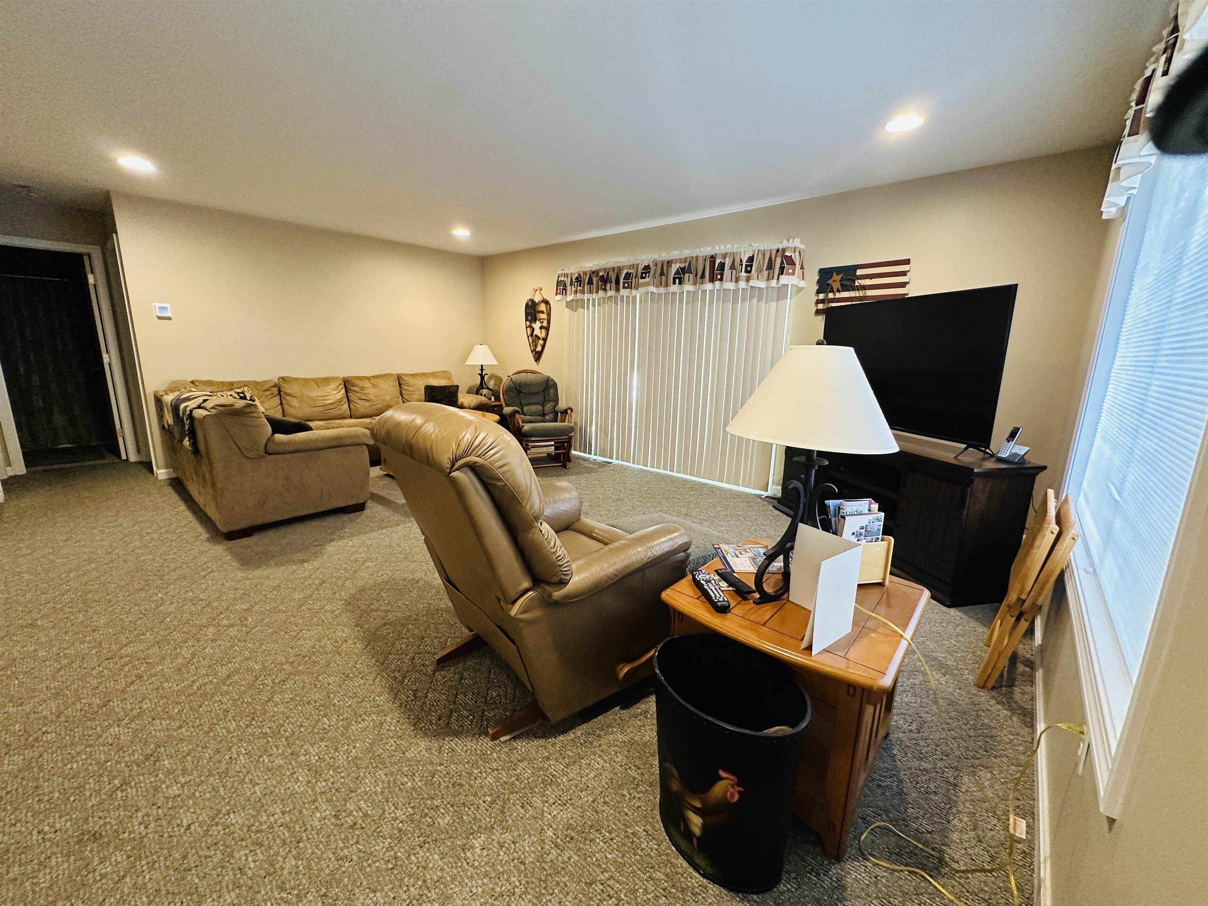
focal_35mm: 14
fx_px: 489
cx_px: 604
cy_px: 453
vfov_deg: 85.7
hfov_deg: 102.1
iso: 500
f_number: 2.2
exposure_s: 1/60
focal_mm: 2.22
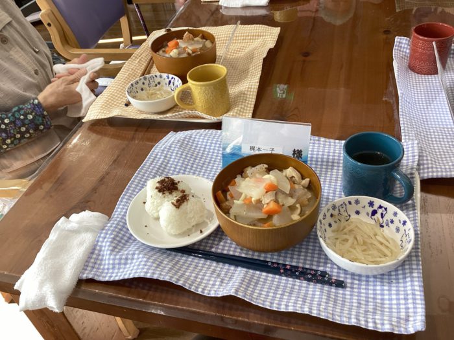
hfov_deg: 58.4
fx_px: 407
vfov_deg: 45.4
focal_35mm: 31
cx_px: 227
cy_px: 170
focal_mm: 3.3
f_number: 2.4
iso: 64
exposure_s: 1/50
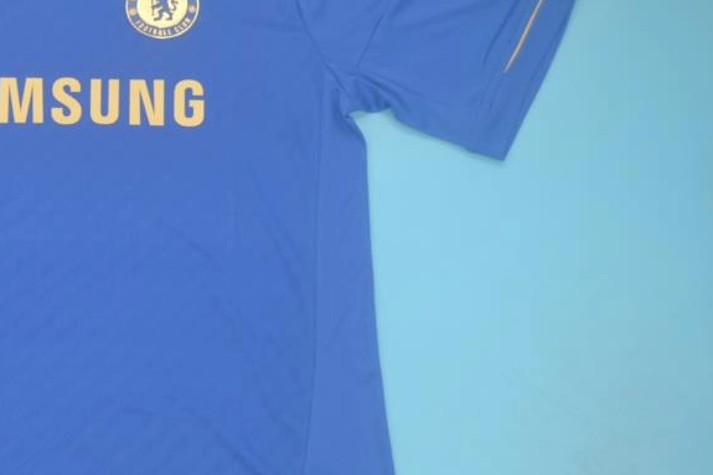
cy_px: 249
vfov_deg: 21.9
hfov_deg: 31.0
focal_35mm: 62
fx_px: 1228
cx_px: 78
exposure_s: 1/80
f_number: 4
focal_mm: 22
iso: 200
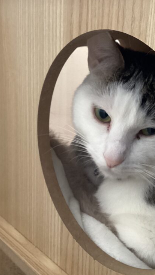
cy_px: 139
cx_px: 120
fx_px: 336
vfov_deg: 44.6
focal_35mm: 46
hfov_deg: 25.6
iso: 400
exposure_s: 1/25
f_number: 2.4
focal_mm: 3.3
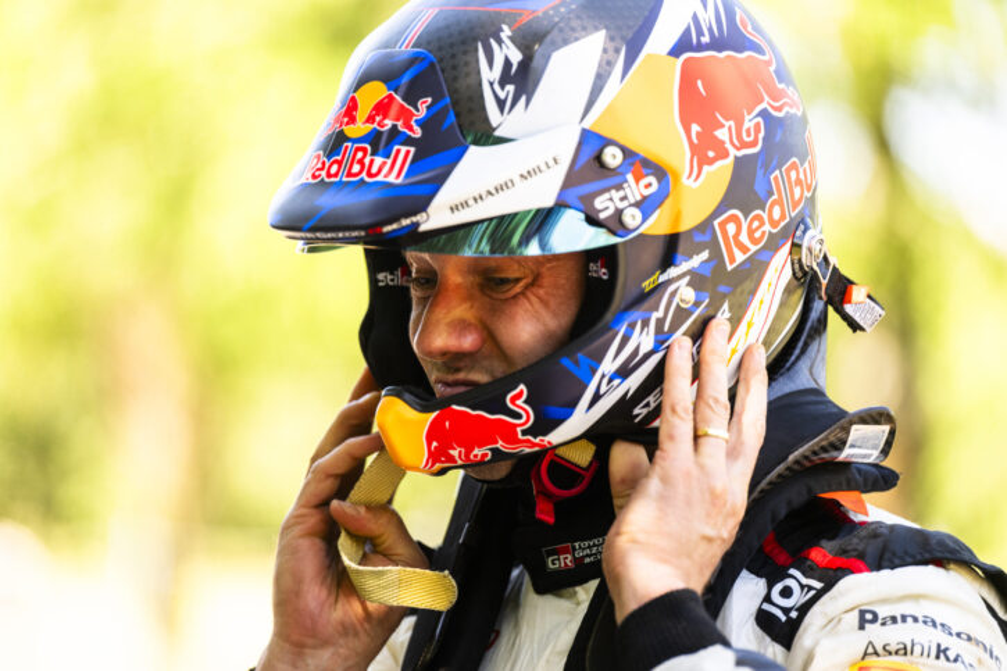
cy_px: 336
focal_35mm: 200
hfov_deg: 10.3
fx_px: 5593
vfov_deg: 6.9
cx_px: 504
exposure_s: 1/1250
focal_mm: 200
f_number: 2.8
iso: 800
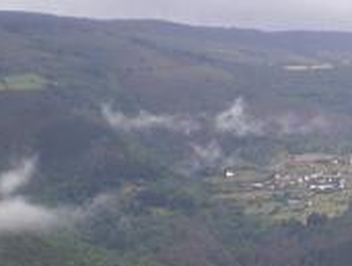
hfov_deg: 16.1
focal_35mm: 117
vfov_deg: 12.6
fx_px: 1192
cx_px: 436
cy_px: 260
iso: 64
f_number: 3.1
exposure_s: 1/160
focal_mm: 6.3
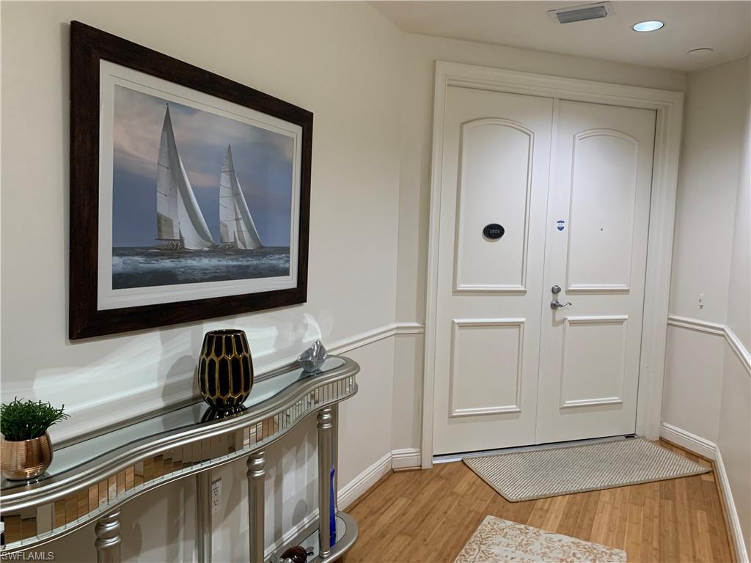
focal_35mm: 26
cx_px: 376
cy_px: 282
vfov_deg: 53.1
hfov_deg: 67.3
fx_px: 564
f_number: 1.8
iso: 250
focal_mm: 4.25
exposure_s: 1/60
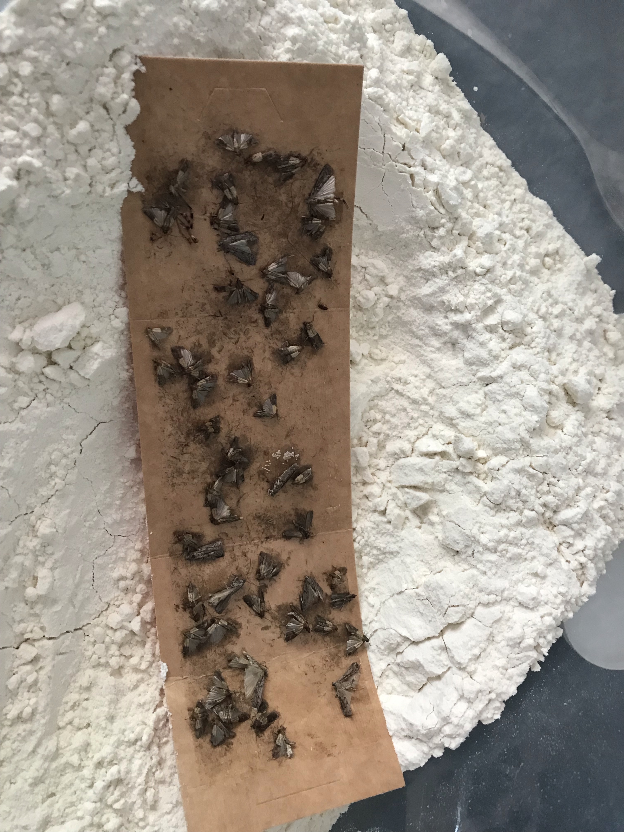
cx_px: 312
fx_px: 673
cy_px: 416
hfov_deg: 49.7
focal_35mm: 28
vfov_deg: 63.4
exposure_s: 1/17
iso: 50
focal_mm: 3.99
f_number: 1.8
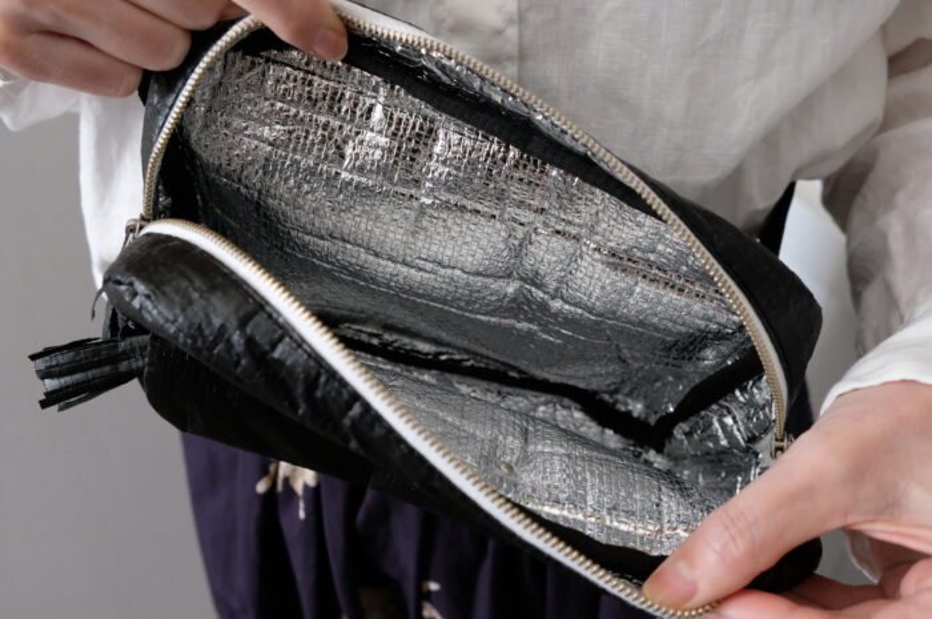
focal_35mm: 35
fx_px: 905
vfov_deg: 37.8
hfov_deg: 54.5
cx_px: 466
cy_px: 310
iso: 3200
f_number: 5.6
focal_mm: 23.3
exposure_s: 1/125
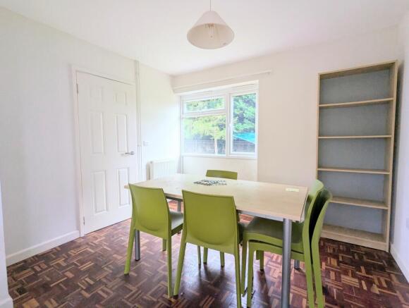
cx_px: 204
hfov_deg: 94.4
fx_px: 189
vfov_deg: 78.3
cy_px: 154
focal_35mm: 16
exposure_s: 1/70.5
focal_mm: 2.35
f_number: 2.2
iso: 152
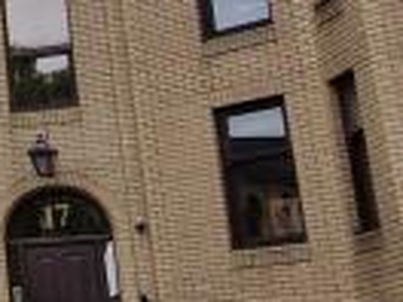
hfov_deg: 15.3
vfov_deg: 14.6
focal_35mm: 101
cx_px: -427
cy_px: 119
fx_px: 1176
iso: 50
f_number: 2.2
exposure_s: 1/1992
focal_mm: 1.74
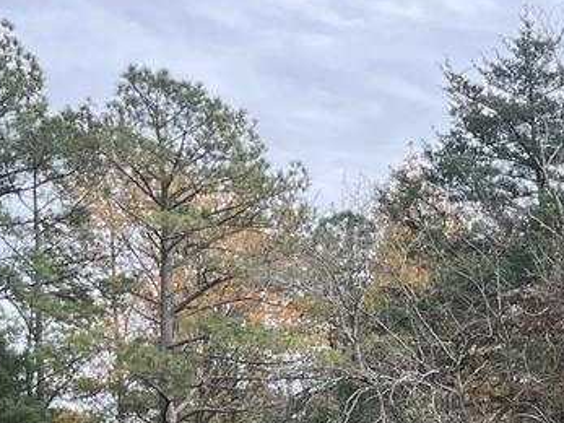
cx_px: 936
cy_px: 625
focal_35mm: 108
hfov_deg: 16.1
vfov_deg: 13.0
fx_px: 1759
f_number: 1.6
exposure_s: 1/983
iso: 50
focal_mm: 5.1
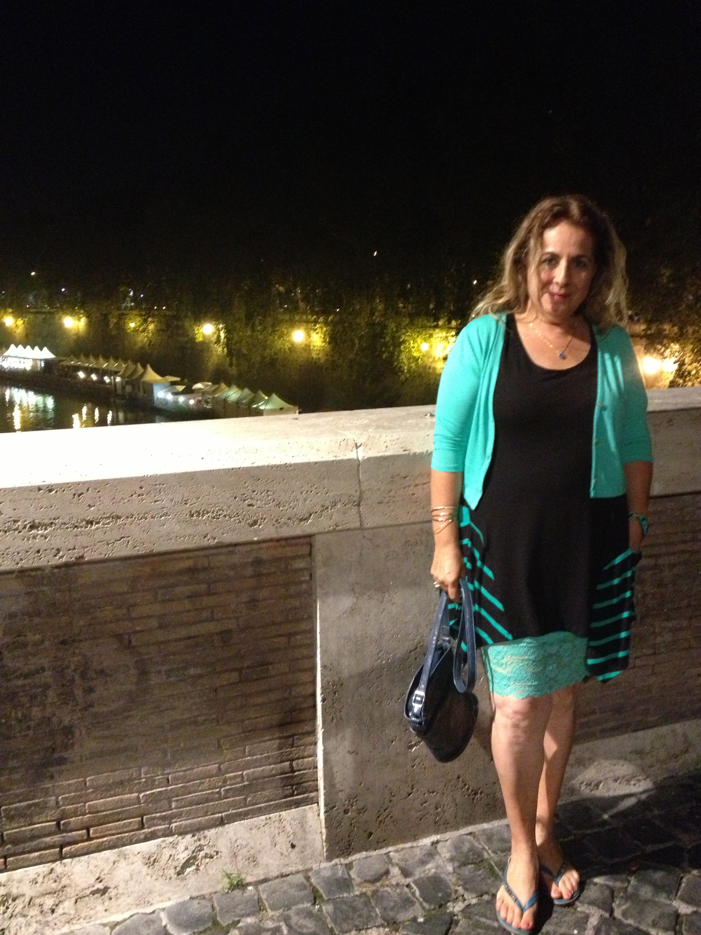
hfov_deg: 40.7
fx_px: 945
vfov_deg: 52.6
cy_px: 468
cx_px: 350
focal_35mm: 35
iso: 800
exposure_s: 1/15
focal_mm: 4.28
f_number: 2.4
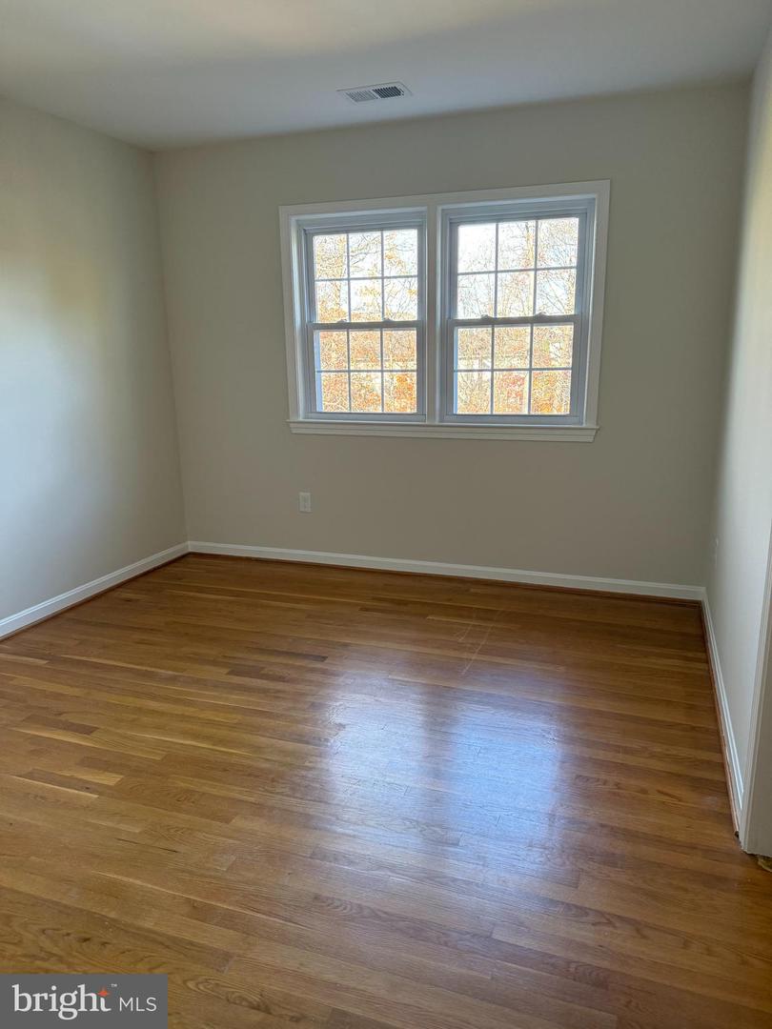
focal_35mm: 24
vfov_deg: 71.6
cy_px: 514
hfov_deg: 56.8
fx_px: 714
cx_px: 386
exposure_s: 1/85
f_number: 1.78
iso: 200
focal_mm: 6.76
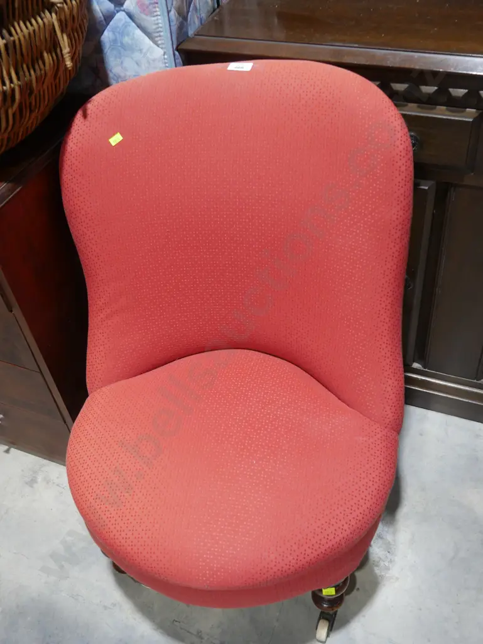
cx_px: 242
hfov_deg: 39.7
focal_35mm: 36
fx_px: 669
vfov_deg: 51.3
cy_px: 322
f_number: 4
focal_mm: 18
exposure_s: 1/60
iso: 500
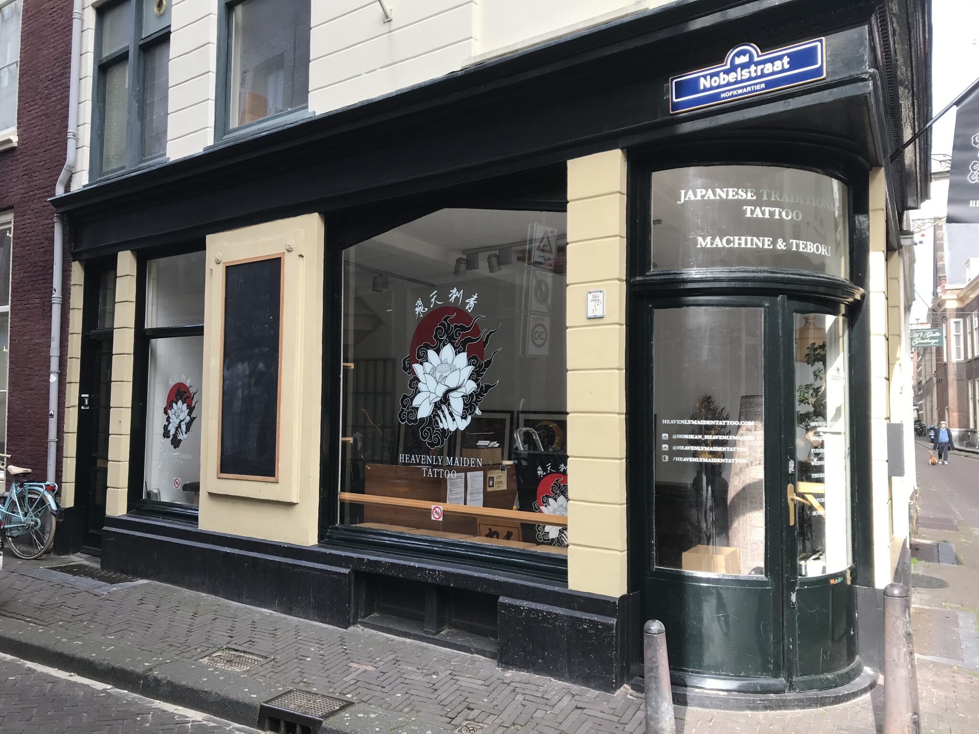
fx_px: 792
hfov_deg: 63.4
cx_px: 490
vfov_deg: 49.7
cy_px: 367
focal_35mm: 28
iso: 20
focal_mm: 3.99
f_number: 1.8
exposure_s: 1/479
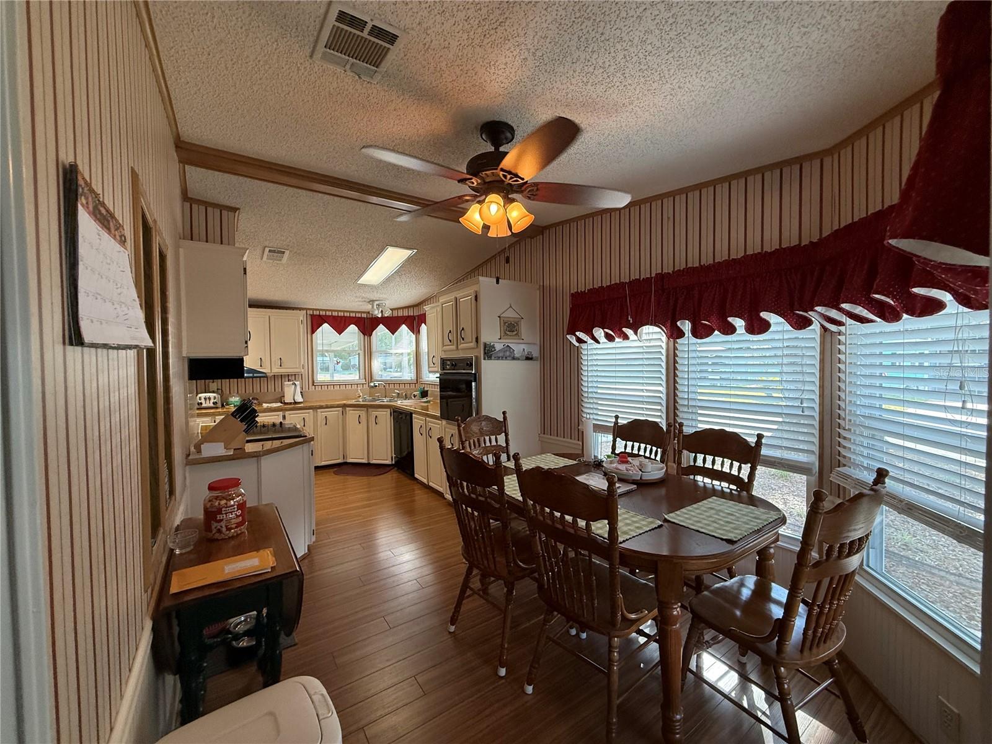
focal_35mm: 14
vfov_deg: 85.7
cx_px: 496
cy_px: 372
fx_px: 401
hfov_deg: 102.1
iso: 200
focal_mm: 2.22
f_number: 2.2
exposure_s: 1/120
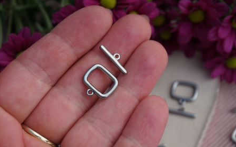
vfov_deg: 18.0
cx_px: 118
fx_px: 466
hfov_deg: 28.4
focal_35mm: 73
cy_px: 78
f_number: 7.1
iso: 100
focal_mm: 47
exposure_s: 1/100
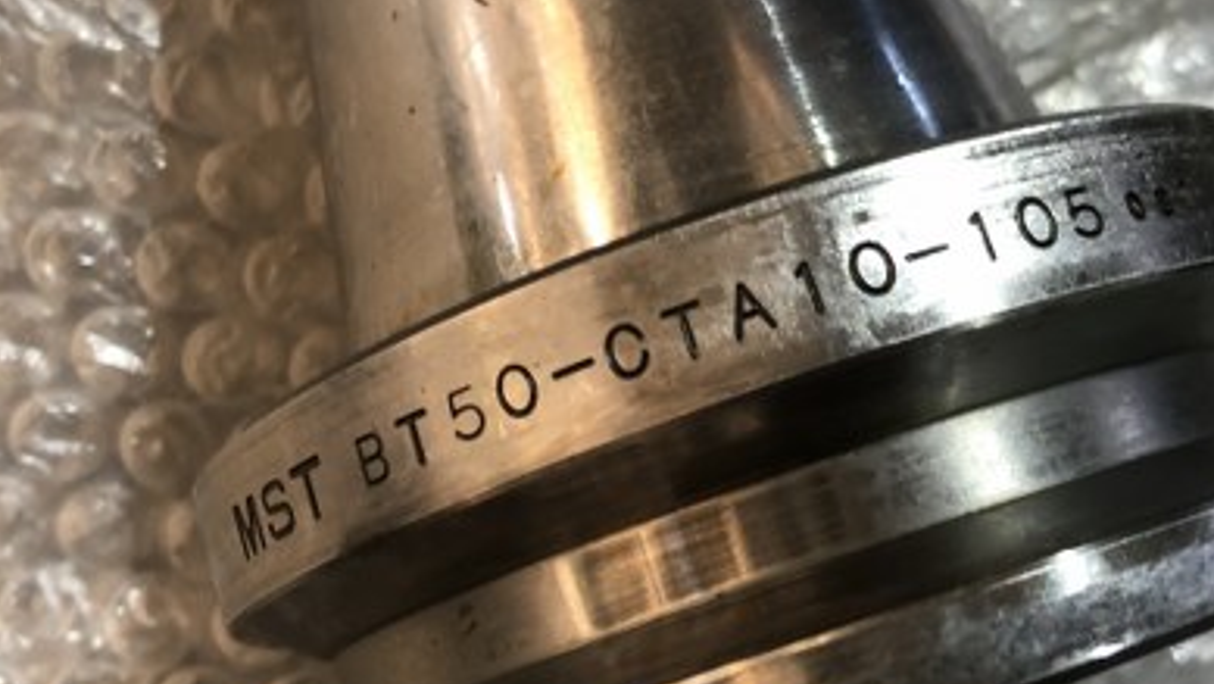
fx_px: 1513
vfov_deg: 25.4
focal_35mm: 47
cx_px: 683
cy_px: 334
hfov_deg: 43.6
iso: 50
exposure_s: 1/15
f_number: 1.8
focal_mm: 3.99
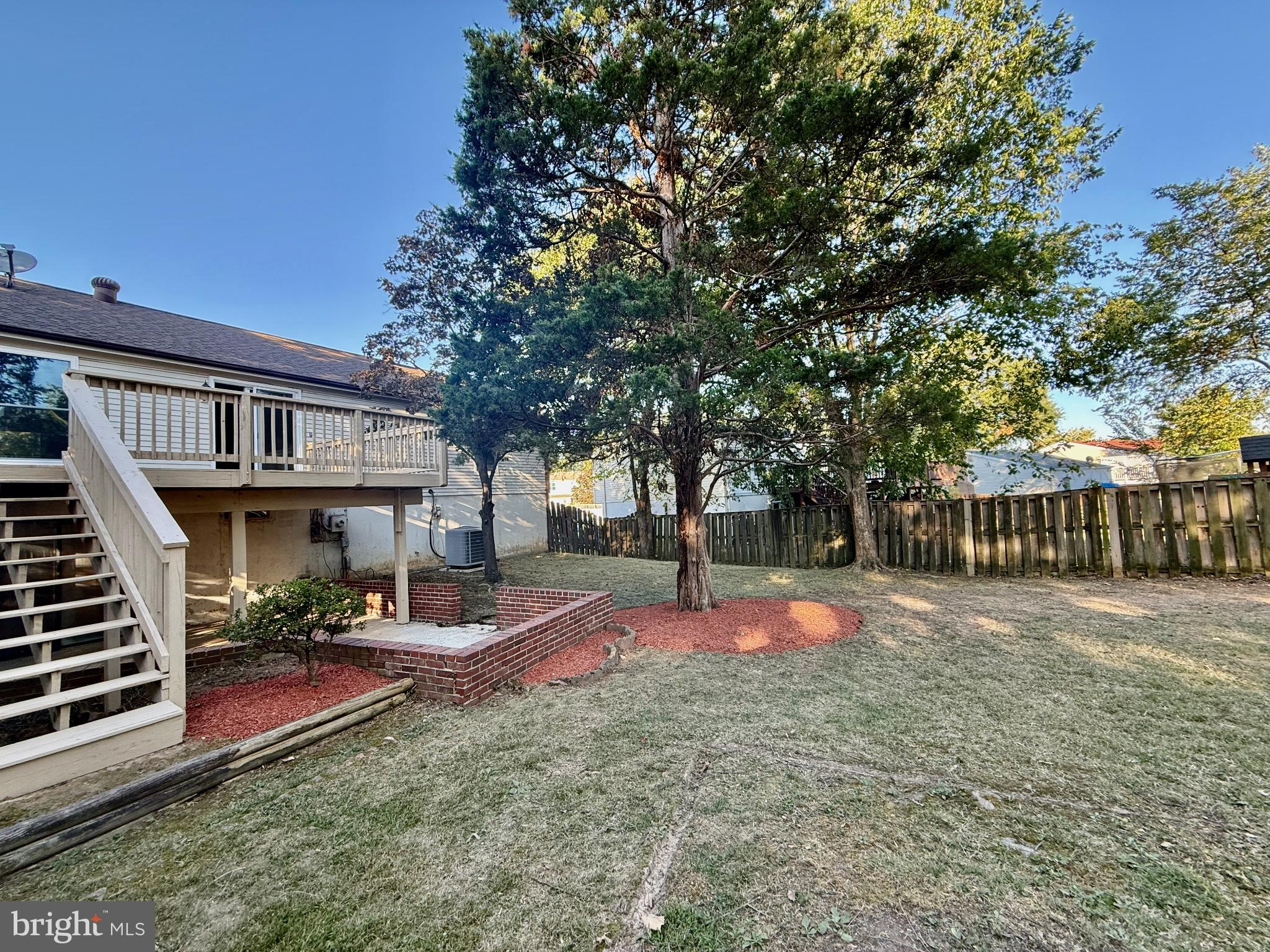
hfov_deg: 102.1
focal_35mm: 14
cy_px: 476
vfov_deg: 85.7
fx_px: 514
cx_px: 635
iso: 80
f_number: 2.2
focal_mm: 2.22
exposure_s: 1/99
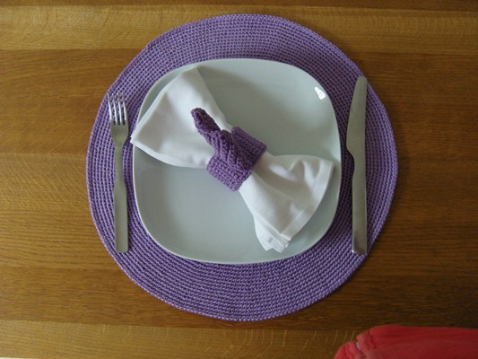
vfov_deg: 41.8
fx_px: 470
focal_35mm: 34
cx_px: 239
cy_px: 180
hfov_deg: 53.9
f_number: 2.8
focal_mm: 7.3
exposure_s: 1/10
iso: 200
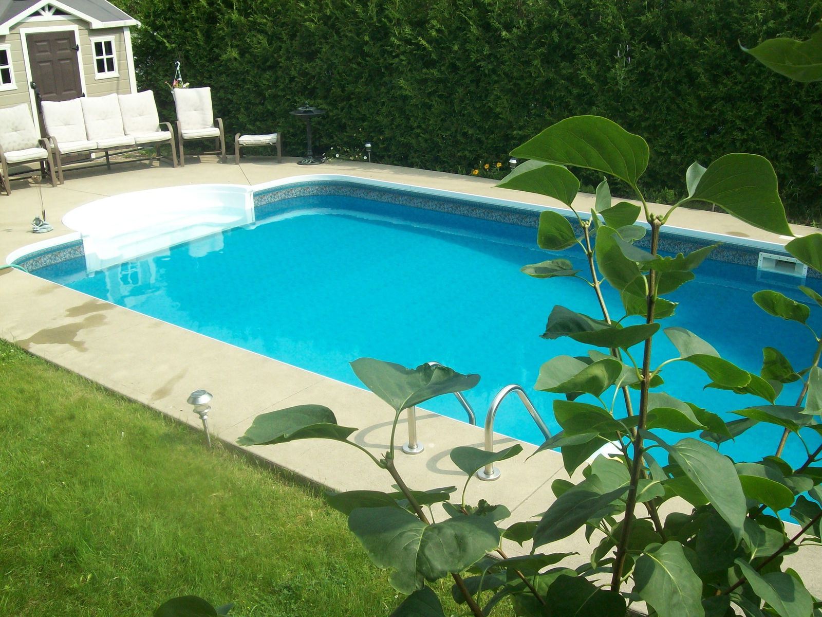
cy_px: 308
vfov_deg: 39.7
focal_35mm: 36
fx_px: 855
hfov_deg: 51.4
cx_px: 411
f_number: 4.8
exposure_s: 1/385
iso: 80
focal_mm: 6
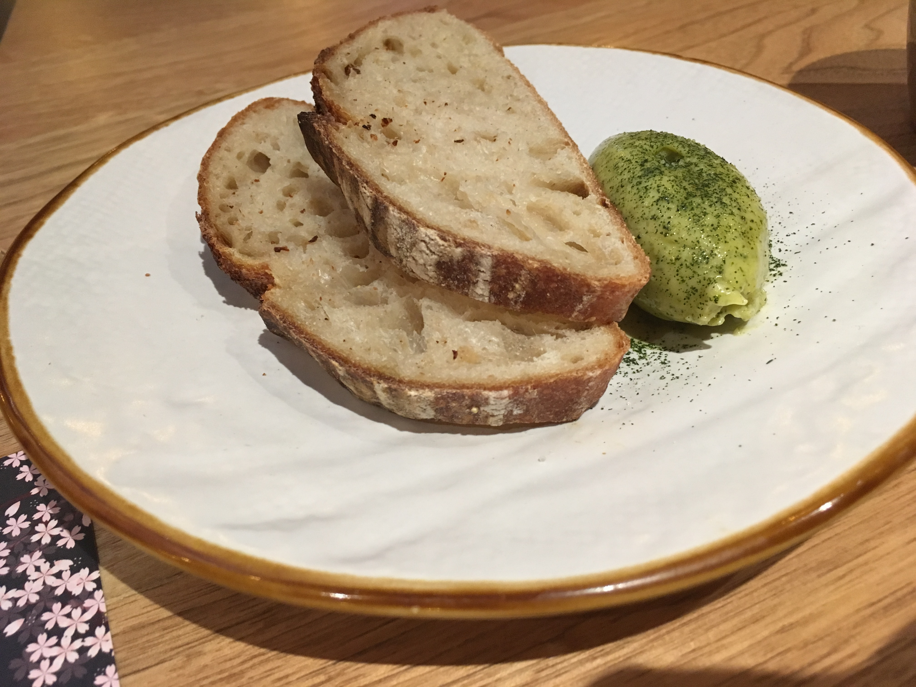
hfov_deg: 61.7
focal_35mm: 29
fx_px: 767
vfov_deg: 48.2
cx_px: 458
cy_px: 344
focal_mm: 4.15
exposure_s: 1/33
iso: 200
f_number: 2.2
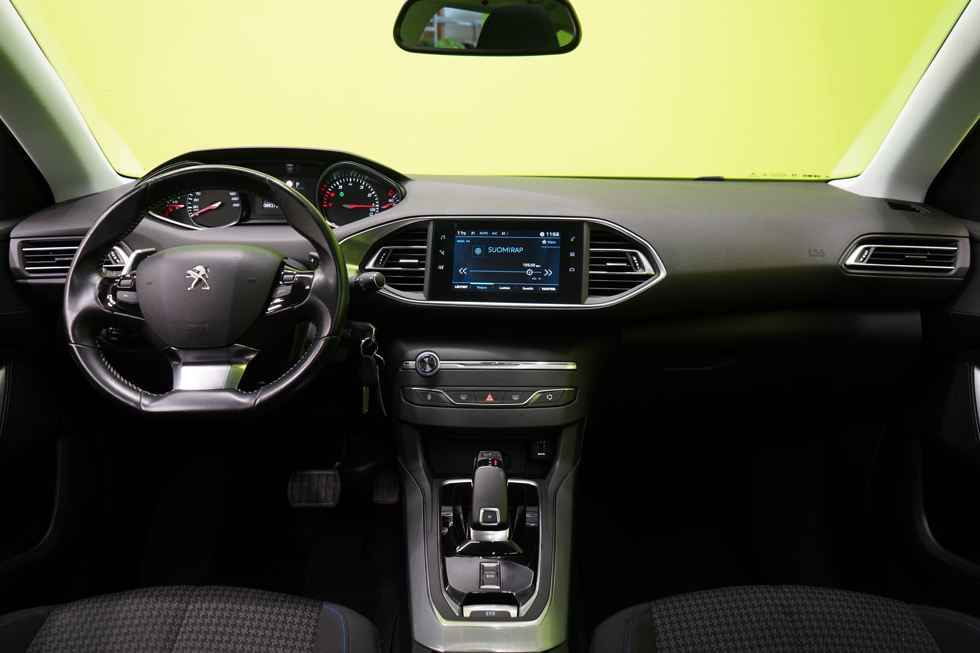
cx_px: 490
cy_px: 326
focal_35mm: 28
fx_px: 762
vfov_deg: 46.4
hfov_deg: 65.5
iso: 1250
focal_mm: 28
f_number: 5.6
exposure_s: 1/25
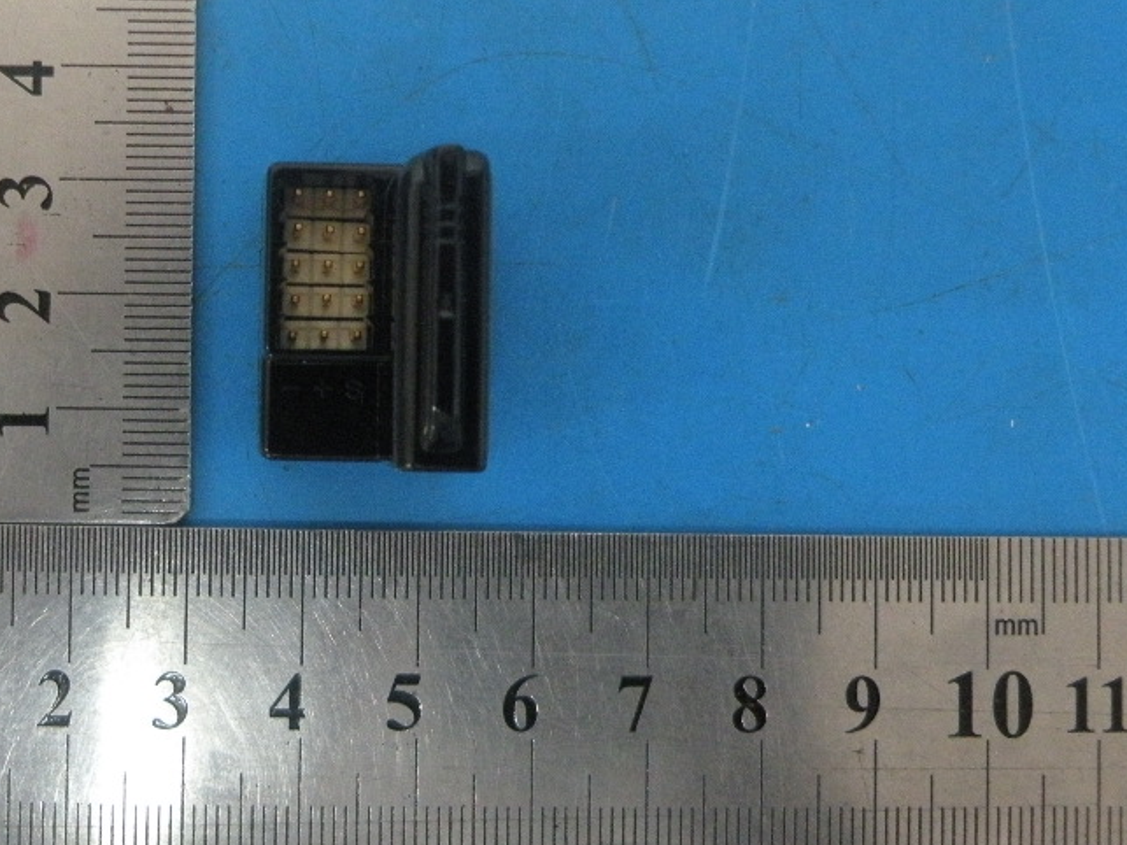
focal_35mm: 43
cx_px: 337
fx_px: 1400
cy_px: 307
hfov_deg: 43.0
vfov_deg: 33.4
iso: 400
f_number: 2.8
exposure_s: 1/20
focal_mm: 4.7
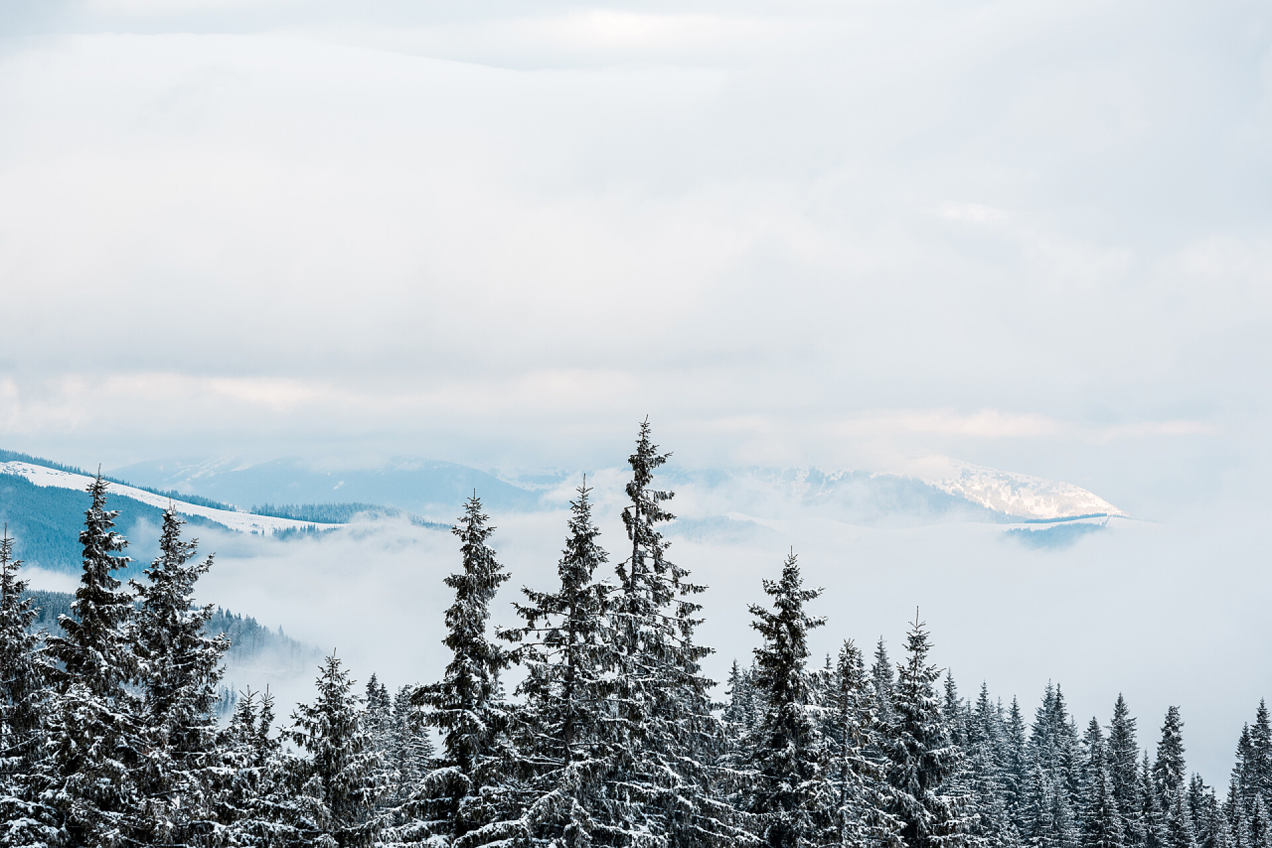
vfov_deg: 11.0
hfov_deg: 16.4
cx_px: 636
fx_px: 4417
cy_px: 424
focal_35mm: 125
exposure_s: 1/200
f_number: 8
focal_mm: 125
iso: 110
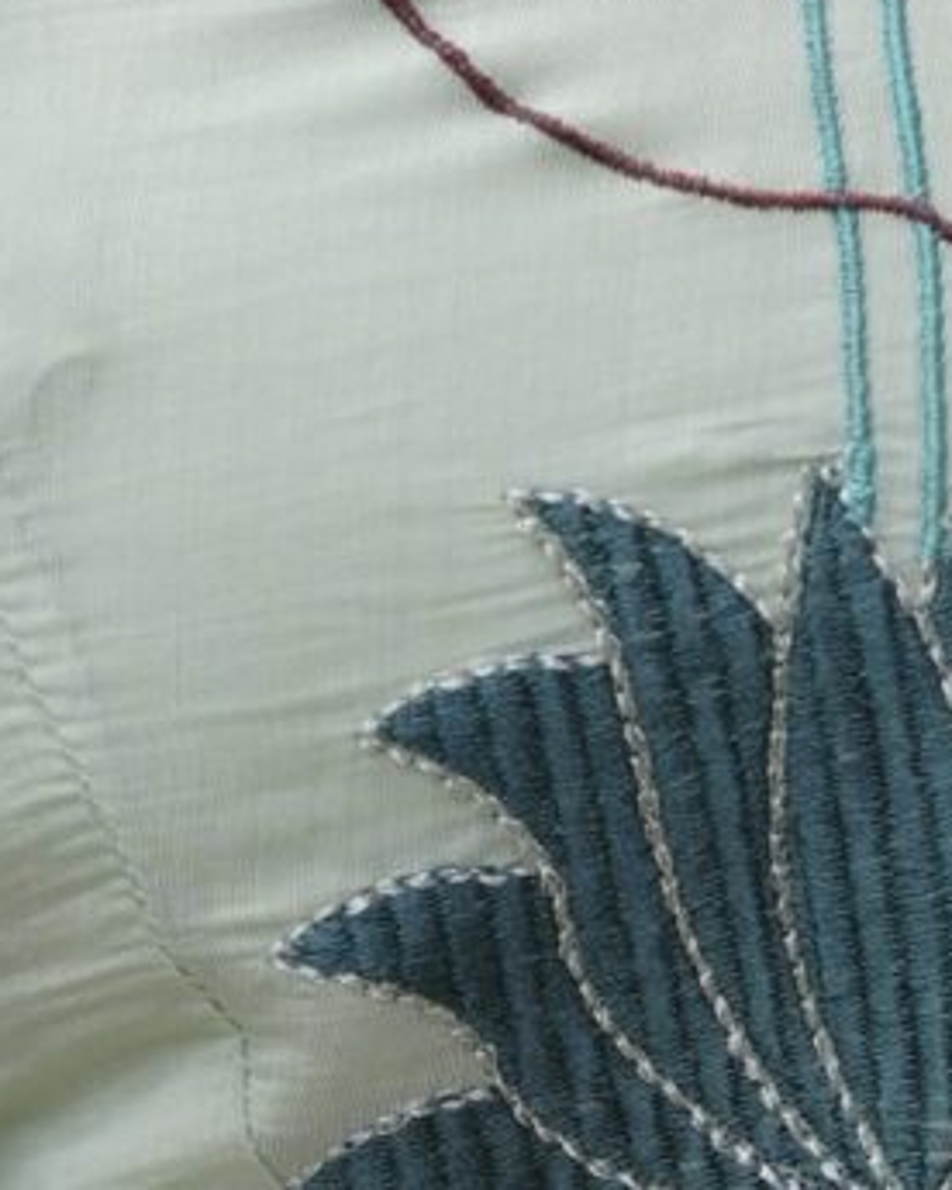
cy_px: 1659
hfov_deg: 2.6
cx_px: 1050
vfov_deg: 3.3
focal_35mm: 592
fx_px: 20850
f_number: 2.2
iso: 400
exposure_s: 1/1000
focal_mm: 85
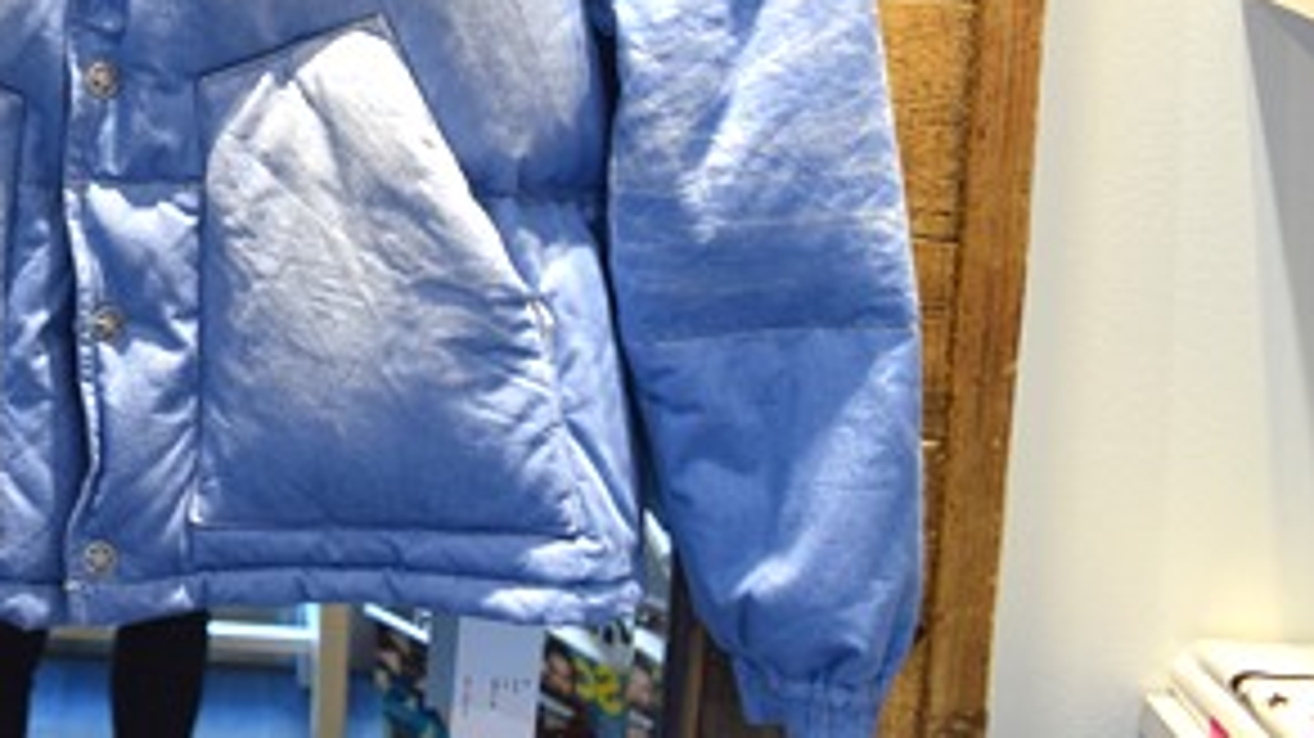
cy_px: -162
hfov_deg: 31.7
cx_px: 58
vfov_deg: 18.3
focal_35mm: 62
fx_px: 2159
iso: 800
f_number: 3.5
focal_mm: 18
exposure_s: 1/60
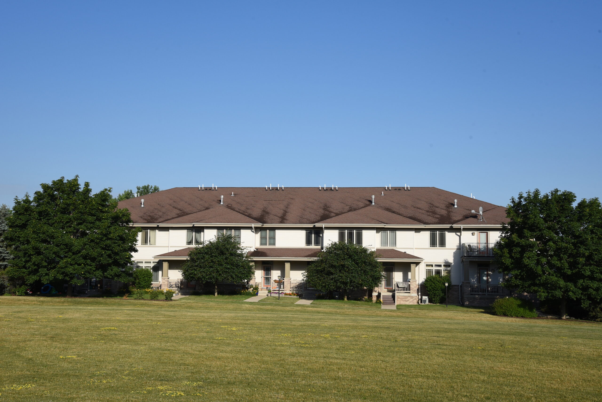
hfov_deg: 42.7
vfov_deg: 29.3
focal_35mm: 46
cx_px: 301
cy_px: 201
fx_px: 769
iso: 400
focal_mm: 46
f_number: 13
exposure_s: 1/640
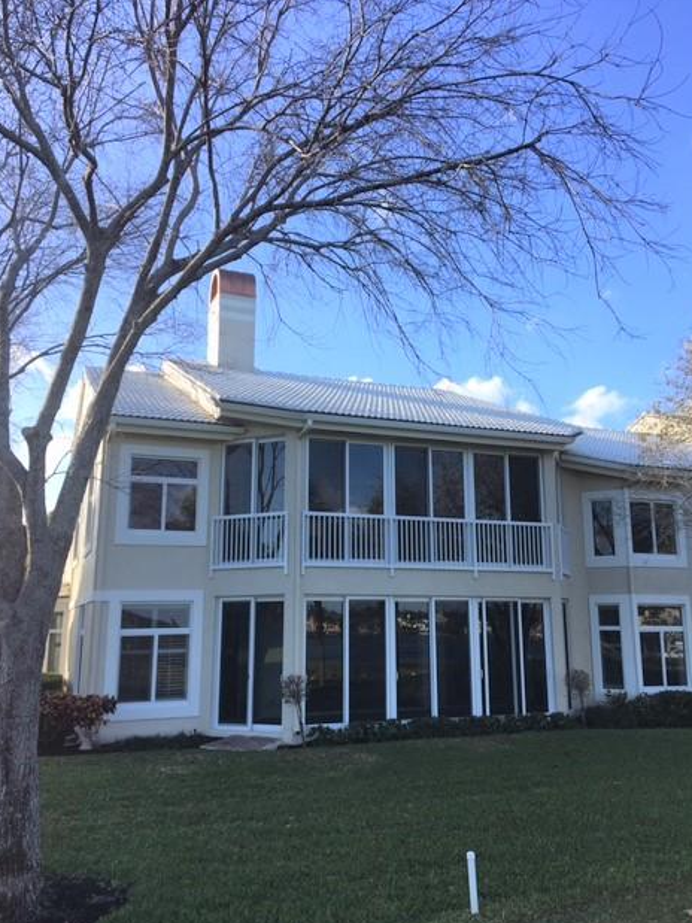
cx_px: 349
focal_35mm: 30
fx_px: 800
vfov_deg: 60.0
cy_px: 467
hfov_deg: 46.8
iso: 25
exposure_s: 1/777
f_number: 2.2
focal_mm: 4.15
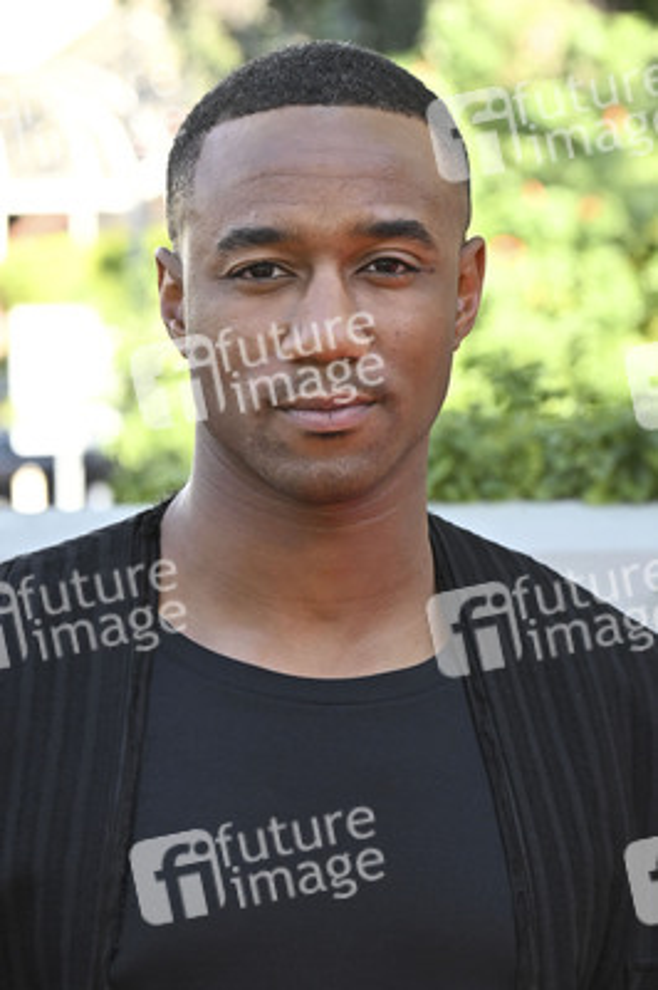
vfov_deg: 15.8
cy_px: 495
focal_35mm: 130
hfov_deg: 10.5
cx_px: 329
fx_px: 3570
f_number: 5.6
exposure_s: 1/320
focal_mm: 87
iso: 640
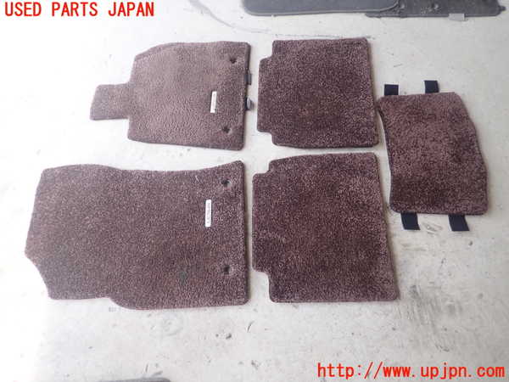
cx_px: 254
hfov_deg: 69.4
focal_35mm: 25
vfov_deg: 54.9
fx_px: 368
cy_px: 191
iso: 125
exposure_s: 1/60
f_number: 2
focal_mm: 4.5
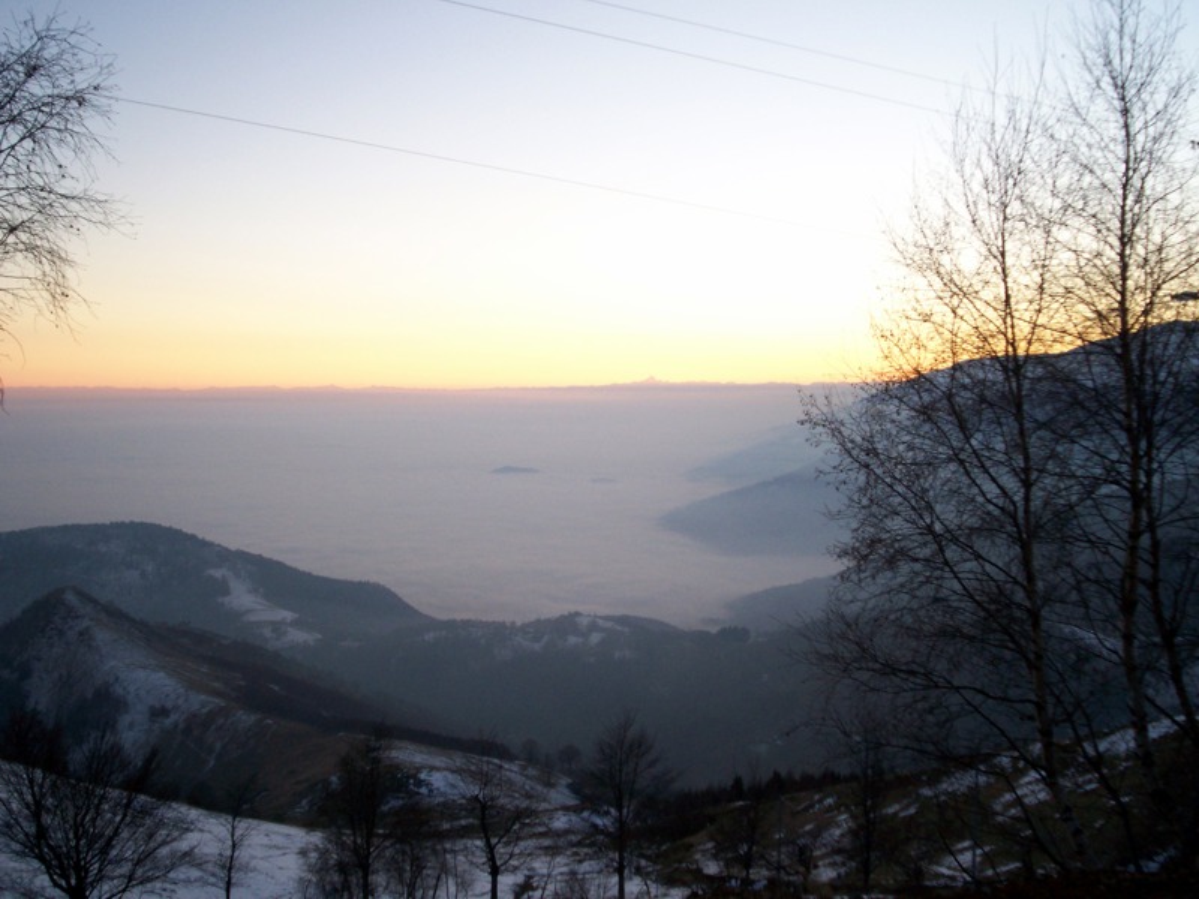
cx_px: 600
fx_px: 1247
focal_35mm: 36
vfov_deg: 39.7
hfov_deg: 51.4
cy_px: 450
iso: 100
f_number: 4.5
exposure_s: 1/97.4
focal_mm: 5.9
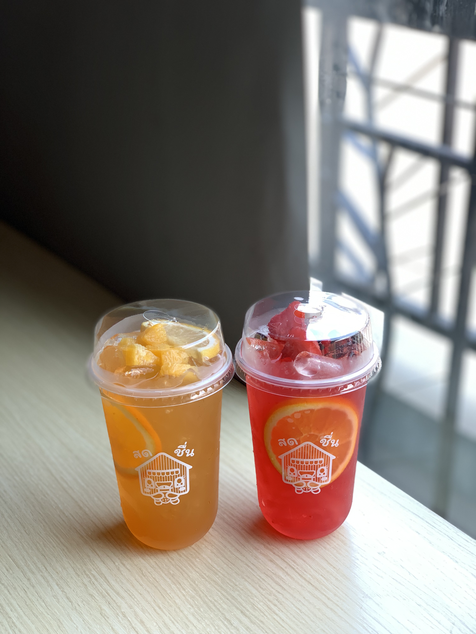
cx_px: 238
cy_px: 317
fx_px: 953
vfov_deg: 36.8
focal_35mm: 52
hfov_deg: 28.0
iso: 40
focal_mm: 6
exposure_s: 1/122
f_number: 2.4
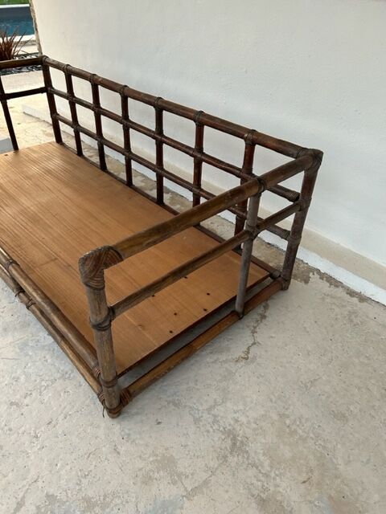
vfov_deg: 67.3
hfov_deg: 53.1
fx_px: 387
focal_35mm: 26
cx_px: 193
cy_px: 257
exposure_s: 1/60
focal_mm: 5.7
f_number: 1.5
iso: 200
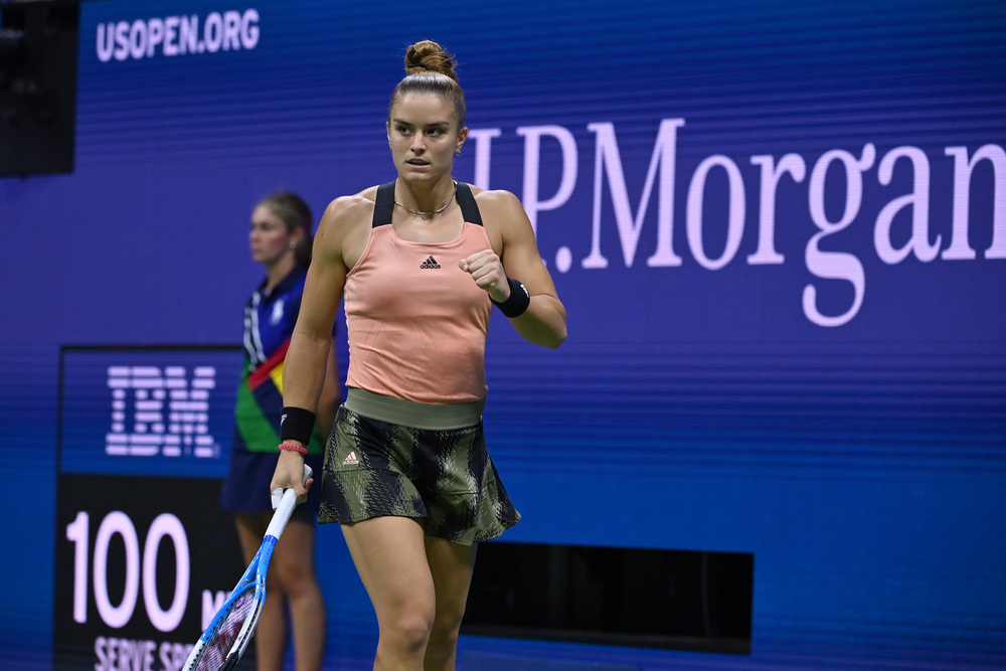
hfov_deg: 11.4
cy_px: 336
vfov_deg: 7.6
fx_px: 5030
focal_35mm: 180
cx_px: 503
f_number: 4
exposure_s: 1/1250
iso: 2500
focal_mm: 180
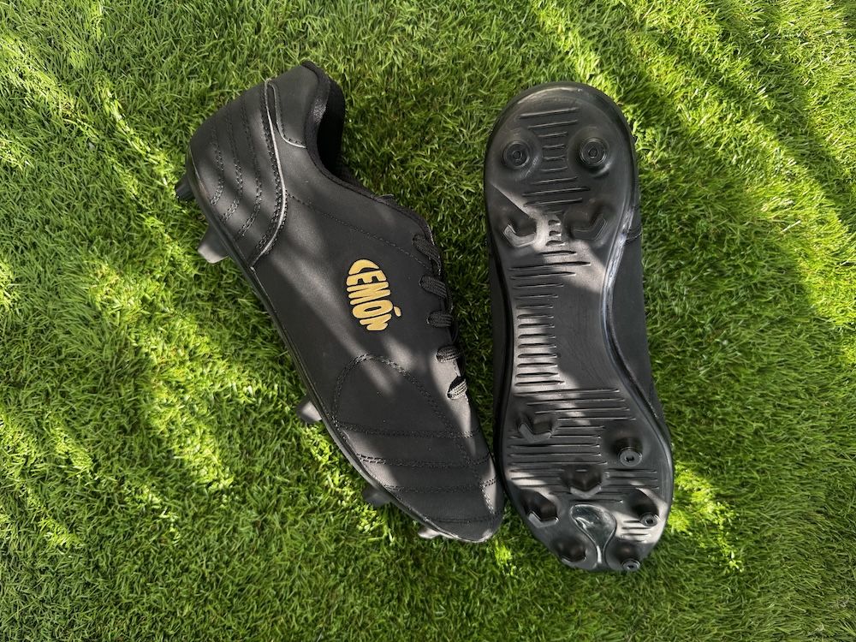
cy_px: 321
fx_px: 593
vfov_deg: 56.8
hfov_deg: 71.6
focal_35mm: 24
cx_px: 428
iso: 64
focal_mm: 6.76
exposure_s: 1/190
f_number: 1.78
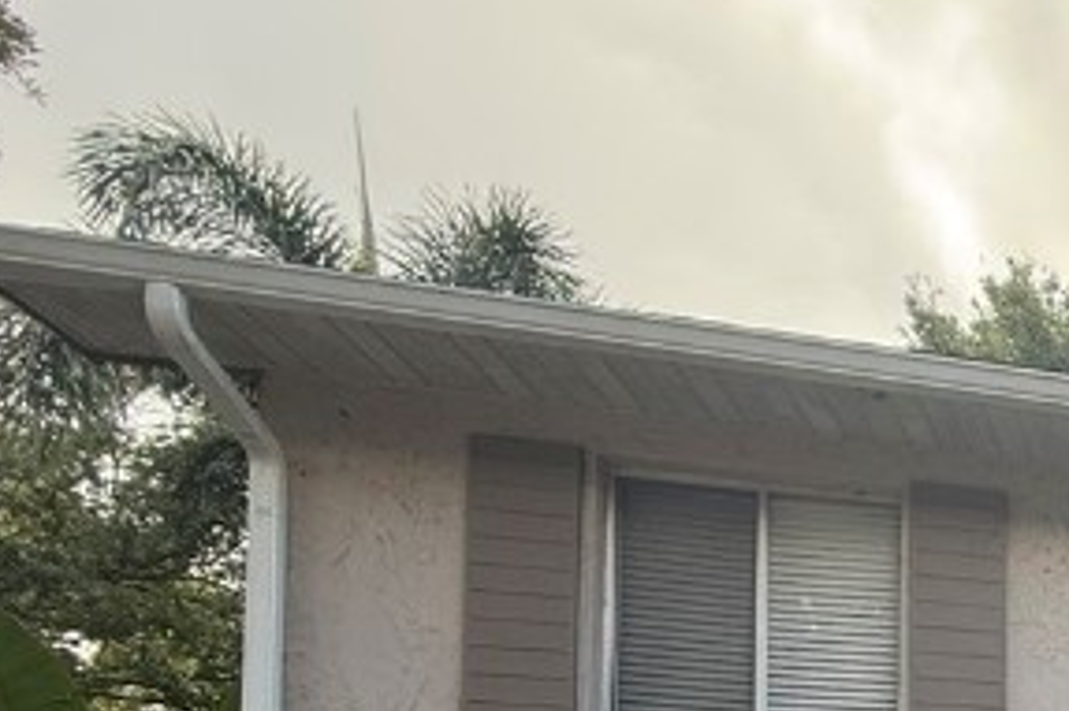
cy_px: 1106
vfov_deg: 21.3
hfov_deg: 23.7
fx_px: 1543
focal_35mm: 52
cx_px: 1825
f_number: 2.2
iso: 64
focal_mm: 2.22
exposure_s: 1/179
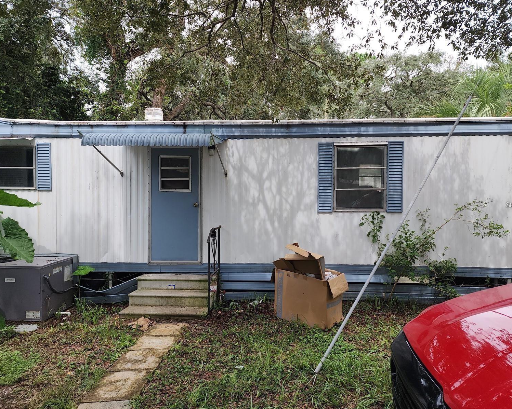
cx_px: 265
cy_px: 205
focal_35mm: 24
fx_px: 364
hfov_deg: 70.3
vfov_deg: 58.8
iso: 12
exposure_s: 1/289
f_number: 1.8
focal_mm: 6.4
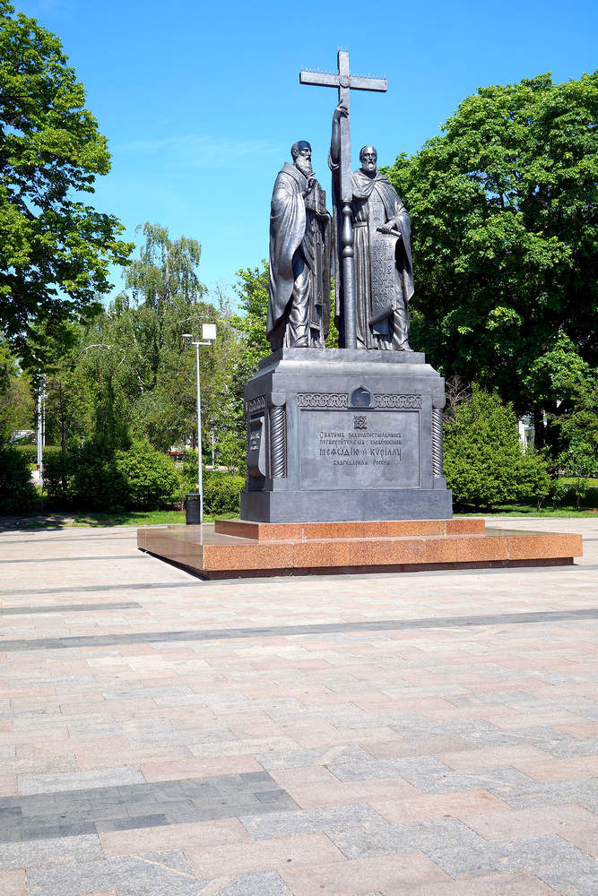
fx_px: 897
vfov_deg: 53.1
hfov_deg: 36.9
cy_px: 448
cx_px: 299
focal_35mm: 36
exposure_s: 1/320
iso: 100
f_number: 7.1
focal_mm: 24
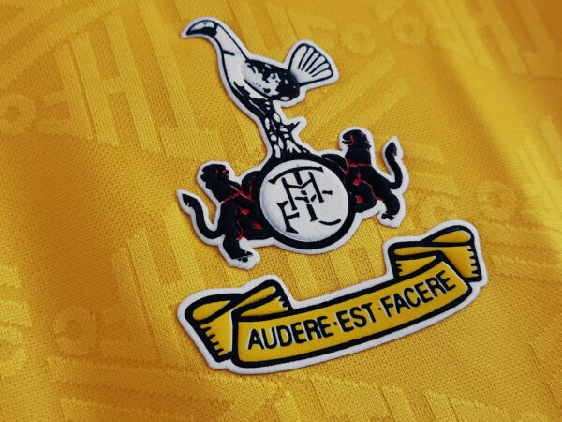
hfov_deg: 42.9
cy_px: 211
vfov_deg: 32.9
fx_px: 714
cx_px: 281
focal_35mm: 44
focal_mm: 5.58
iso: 50
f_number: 1.8
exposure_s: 1/142
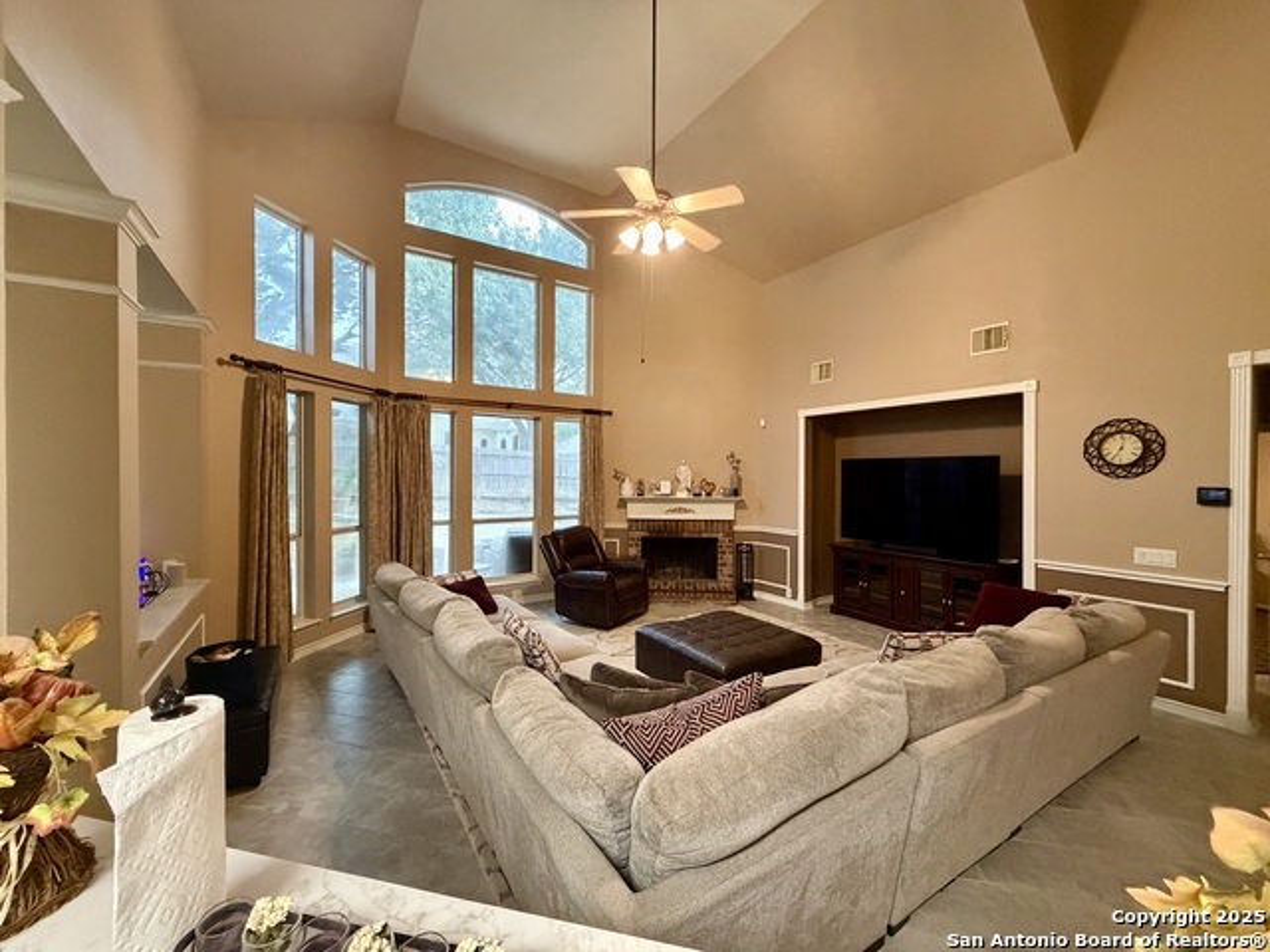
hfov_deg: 102.1
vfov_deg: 85.7
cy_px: 476
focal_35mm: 14
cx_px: 635
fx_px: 514
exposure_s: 1/60
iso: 640
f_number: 2.2
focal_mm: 2.22
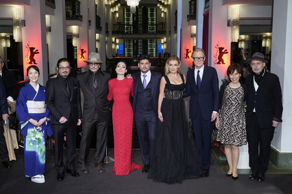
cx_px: 146
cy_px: 97
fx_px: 332
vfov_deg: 32.6
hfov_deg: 47.4
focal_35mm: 41
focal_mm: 41
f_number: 7.1
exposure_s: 1/80
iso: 1000
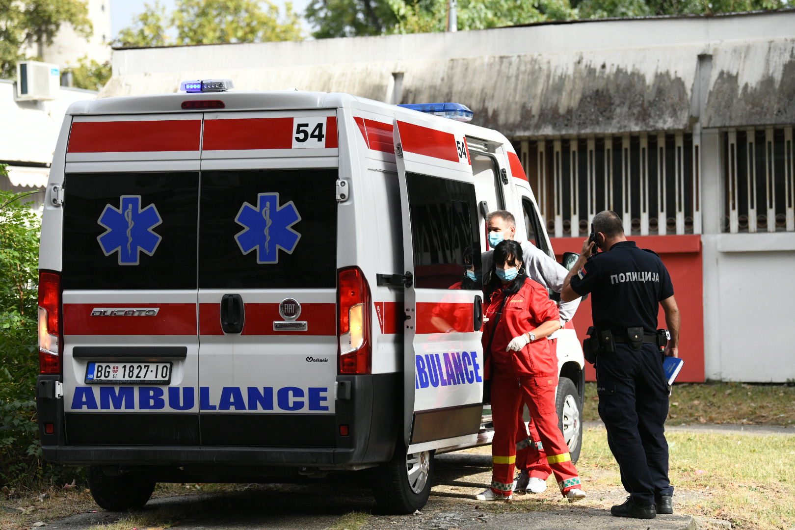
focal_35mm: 110
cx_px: 398
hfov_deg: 18.6
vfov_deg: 12.5
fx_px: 2429
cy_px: 265
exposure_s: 1/8000
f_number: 3.5
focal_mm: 110
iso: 1600
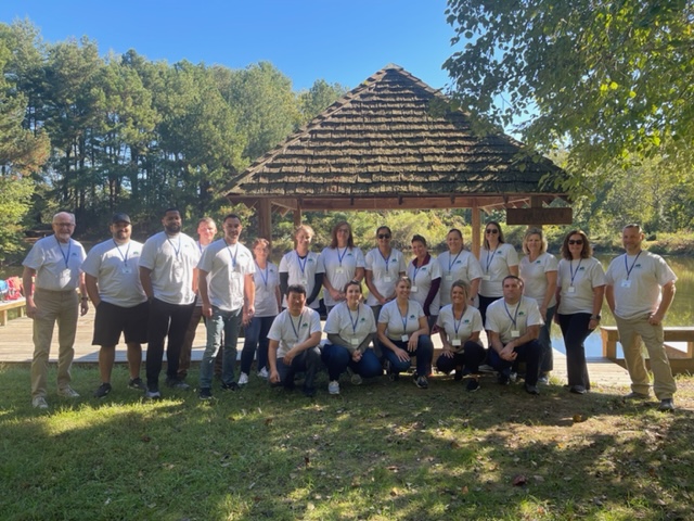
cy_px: 260
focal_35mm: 26
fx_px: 521
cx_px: 347
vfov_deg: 53.1
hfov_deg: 67.3
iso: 32
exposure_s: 1/378
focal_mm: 5.1
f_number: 1.6
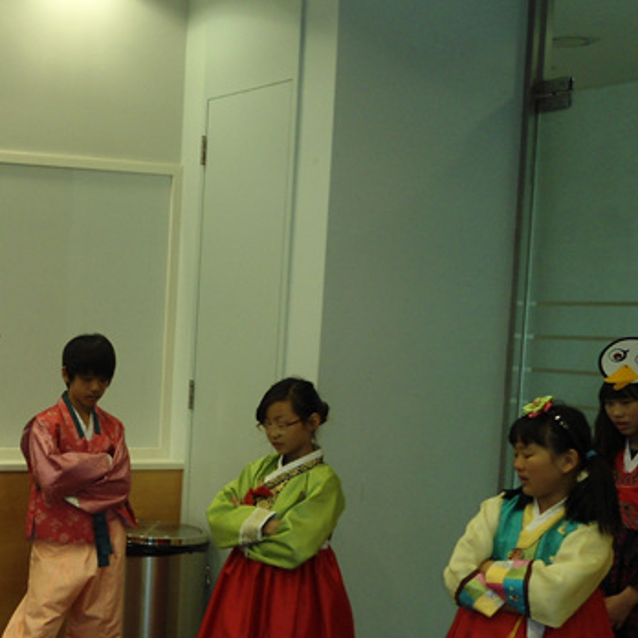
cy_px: 381
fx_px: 1314
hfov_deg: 25.1
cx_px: -82
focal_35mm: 63
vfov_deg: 27.2
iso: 100
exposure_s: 1/40
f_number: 3
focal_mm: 5.6
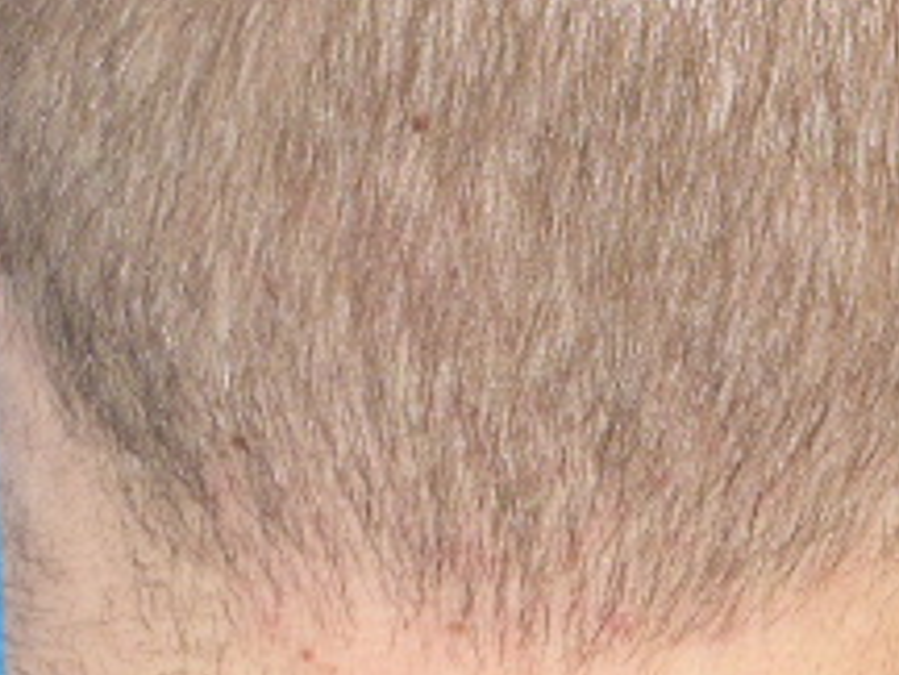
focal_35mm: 139
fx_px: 3610
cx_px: 670
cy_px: 62
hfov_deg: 14.1
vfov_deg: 10.6
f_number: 2.8
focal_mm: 8.4
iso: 320
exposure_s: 1/60
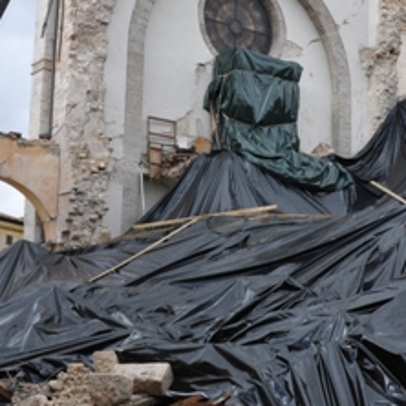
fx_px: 876
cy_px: 189
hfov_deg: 26.0
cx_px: 247
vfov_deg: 26.1
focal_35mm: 66
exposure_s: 1/400
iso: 500
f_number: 10
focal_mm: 18
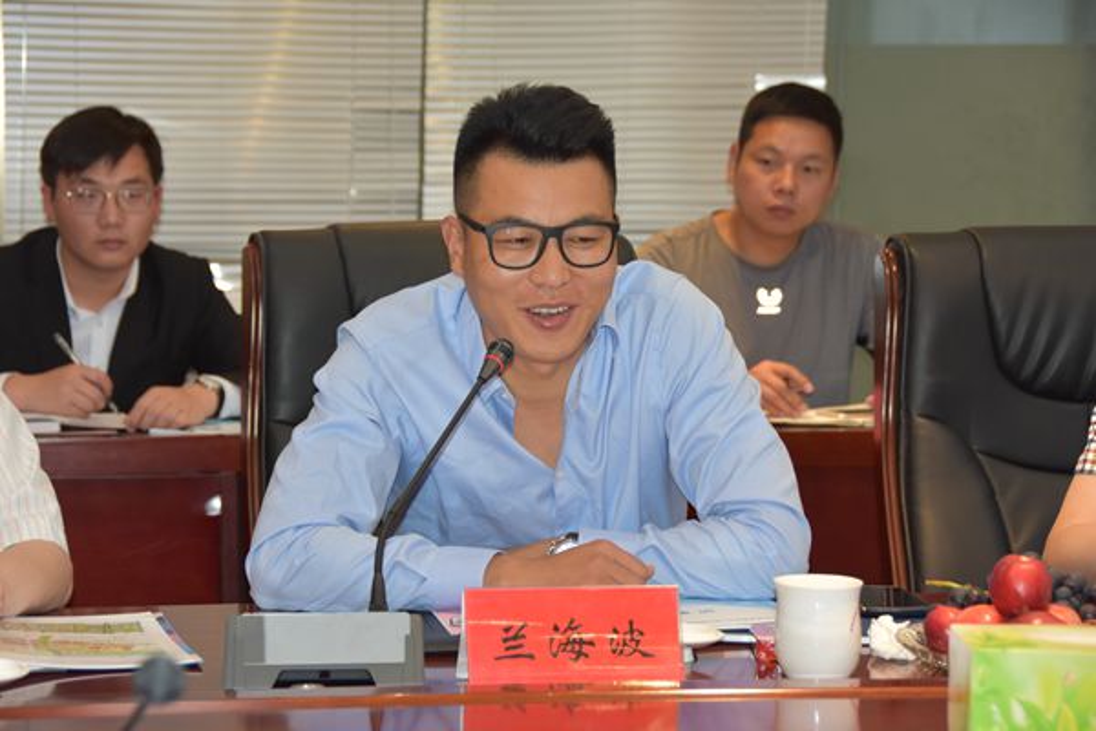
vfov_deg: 13.0
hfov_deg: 19.5
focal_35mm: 105
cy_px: 366
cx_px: 548
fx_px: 3196
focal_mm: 70
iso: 900
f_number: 5
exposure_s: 1/60
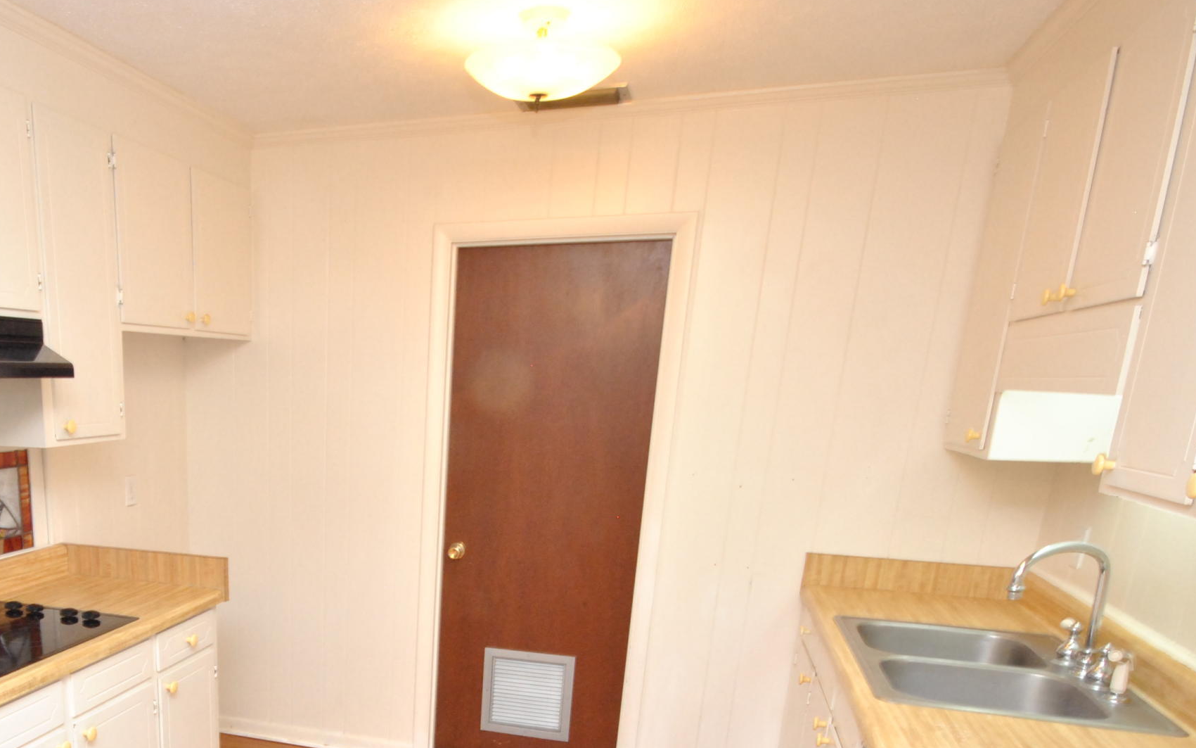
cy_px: 651
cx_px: 314
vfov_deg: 42.8
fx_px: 880
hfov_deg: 64.7
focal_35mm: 27
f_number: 10
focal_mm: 10
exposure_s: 1/10
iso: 800
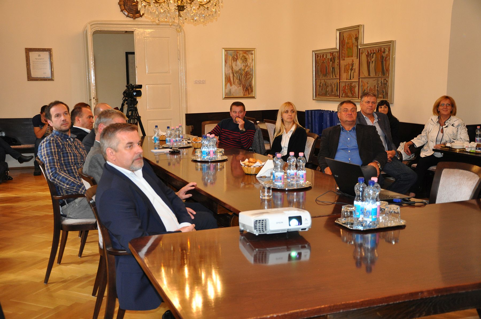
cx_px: 240
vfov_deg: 34.1
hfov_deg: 49.6
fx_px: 521
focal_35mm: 39
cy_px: 160
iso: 800
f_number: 4
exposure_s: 1/80
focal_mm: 26
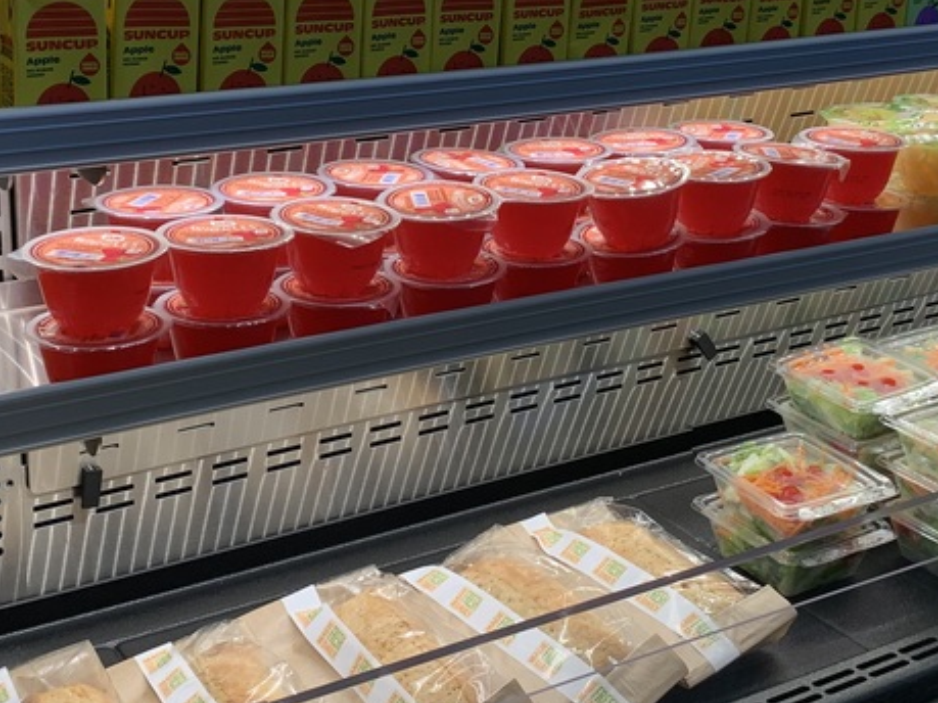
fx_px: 1571
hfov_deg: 33.2
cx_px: 470
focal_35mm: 58
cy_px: 176
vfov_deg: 24.9
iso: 50
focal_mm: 4.25
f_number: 1.8
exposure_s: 1/121
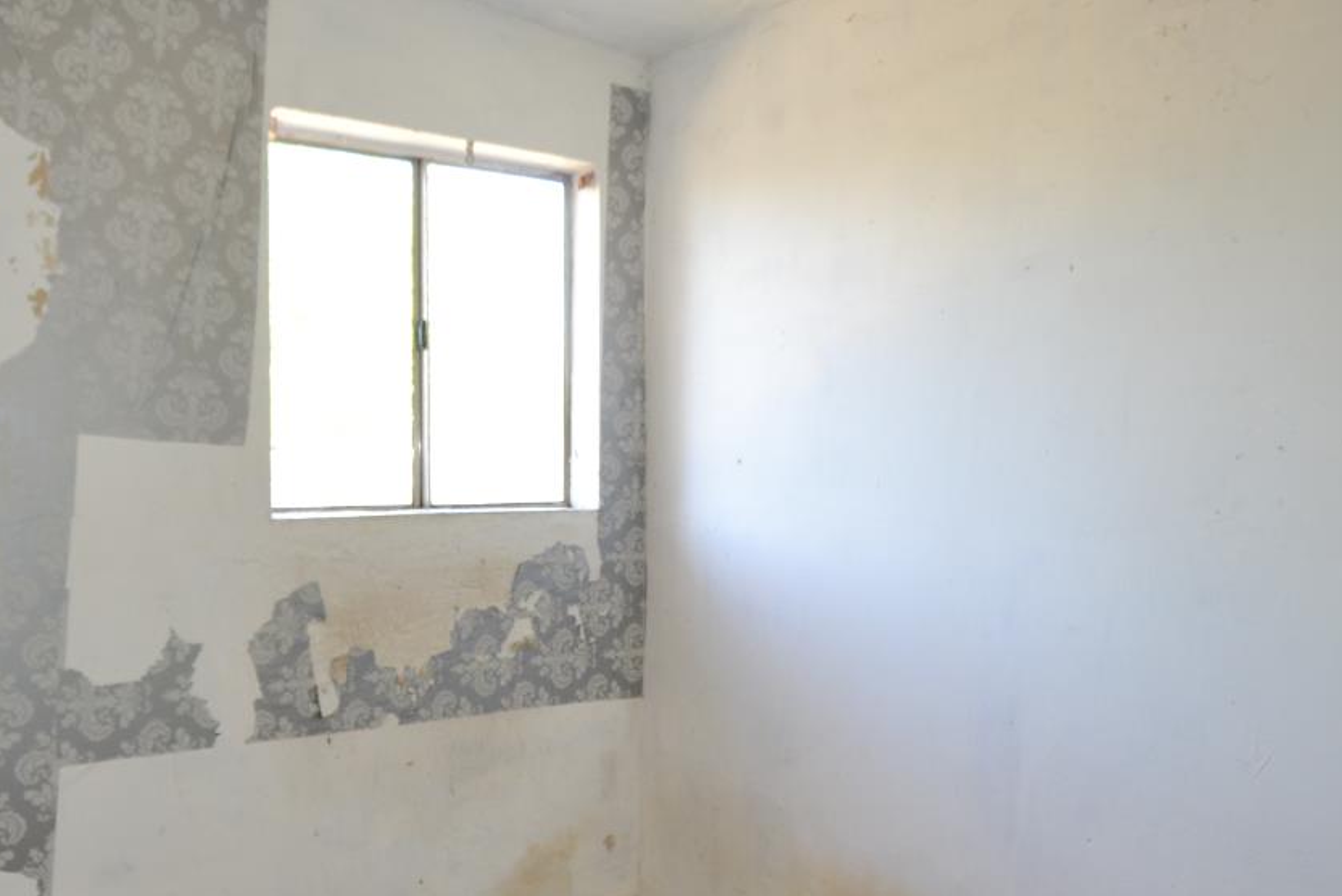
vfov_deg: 47.9
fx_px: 1007
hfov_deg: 65.6
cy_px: 495
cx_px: 446
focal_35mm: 27
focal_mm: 10
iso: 500
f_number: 3.5
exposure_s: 1/60
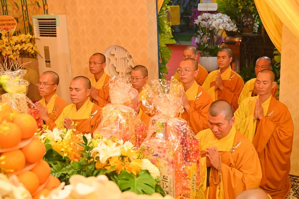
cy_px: 100
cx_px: 150
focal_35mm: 46
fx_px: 382
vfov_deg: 29.2
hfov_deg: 42.8
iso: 1250
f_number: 4.5
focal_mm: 46
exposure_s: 1/125
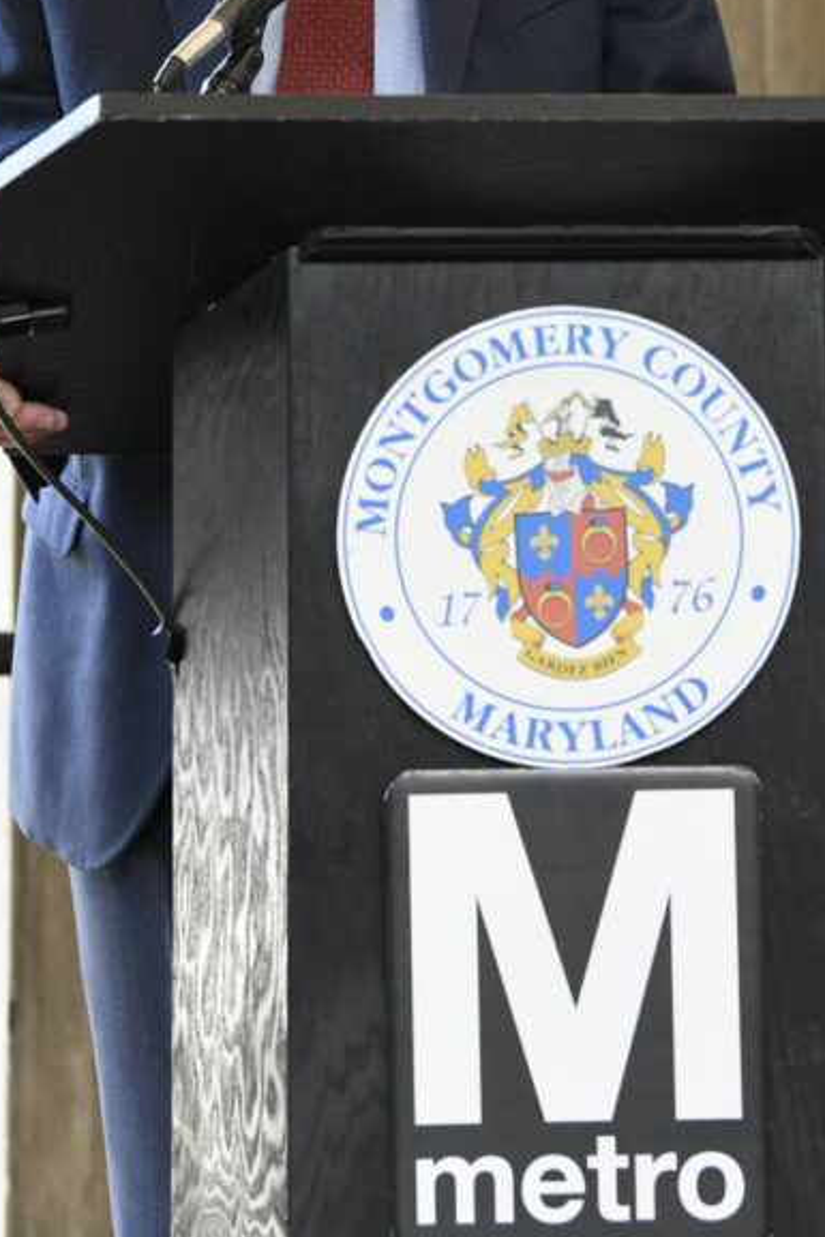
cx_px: 460
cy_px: 225
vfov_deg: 9.6
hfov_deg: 6.5
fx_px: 7317
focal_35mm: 213
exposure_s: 1/200
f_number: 4.5
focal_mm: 120
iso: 1600
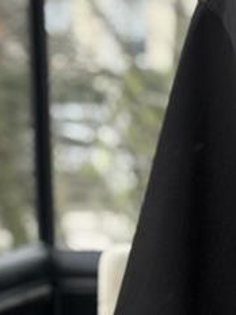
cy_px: 308
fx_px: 2509
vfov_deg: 7.2
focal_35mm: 276
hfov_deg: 5.2
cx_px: 597
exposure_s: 1/194
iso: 64
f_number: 1.78
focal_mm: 6.76
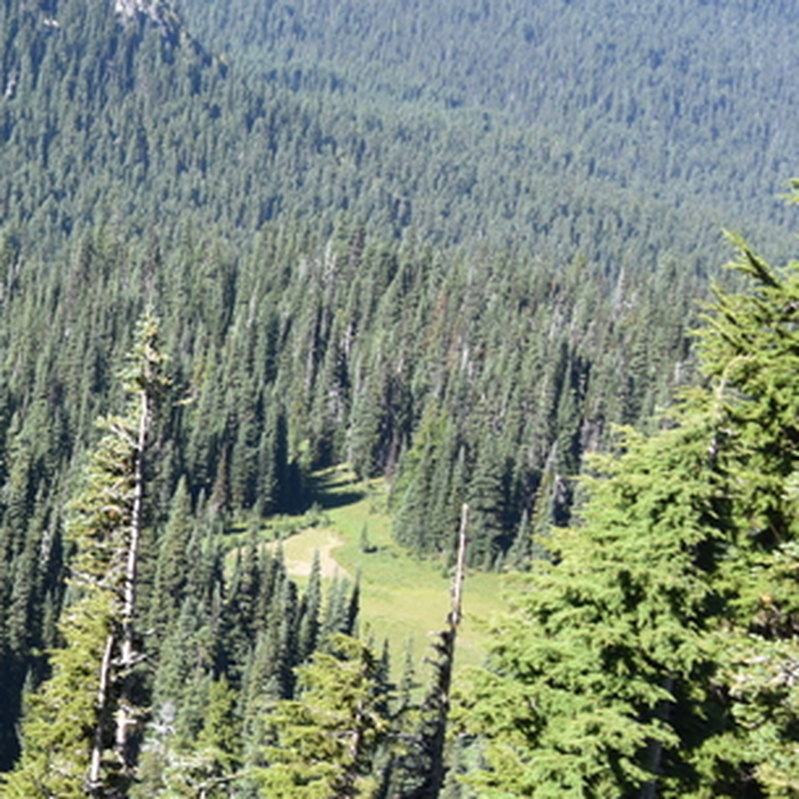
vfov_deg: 17.4
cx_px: -833
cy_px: 498
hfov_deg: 14.3
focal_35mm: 100
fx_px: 2611
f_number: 6.3
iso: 100
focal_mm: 28
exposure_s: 1/160
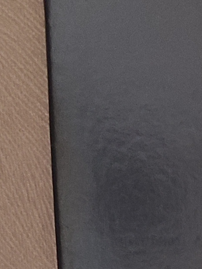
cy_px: 492
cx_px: 507
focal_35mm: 161
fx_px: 1252
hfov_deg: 8.4
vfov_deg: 11.4
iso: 1353
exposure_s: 1/20
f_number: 1.89
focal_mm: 5.95
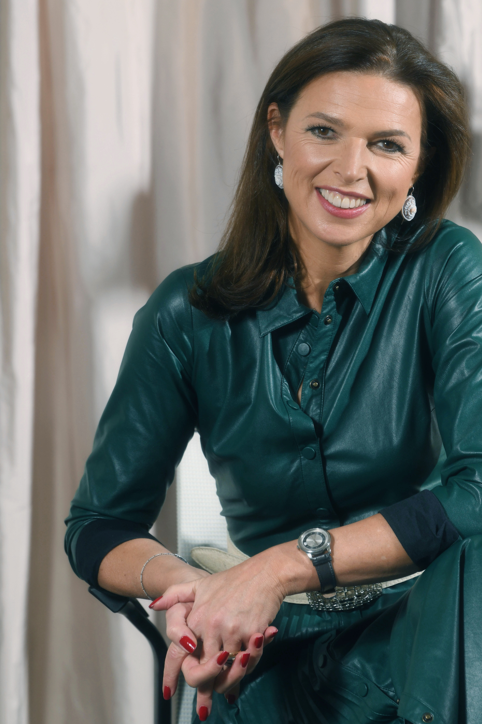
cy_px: 394
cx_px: 356
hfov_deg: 4.5
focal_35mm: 307
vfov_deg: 6.7
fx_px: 6165
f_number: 5
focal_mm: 200
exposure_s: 1/200
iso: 320
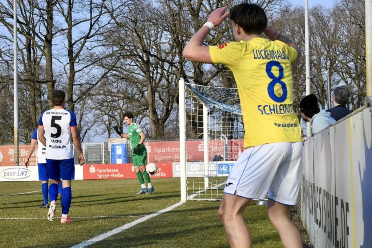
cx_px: 186
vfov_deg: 17.1
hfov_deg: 25.4
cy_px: 124
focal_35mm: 80
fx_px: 826
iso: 2500
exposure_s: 1/1600
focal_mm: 80
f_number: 11
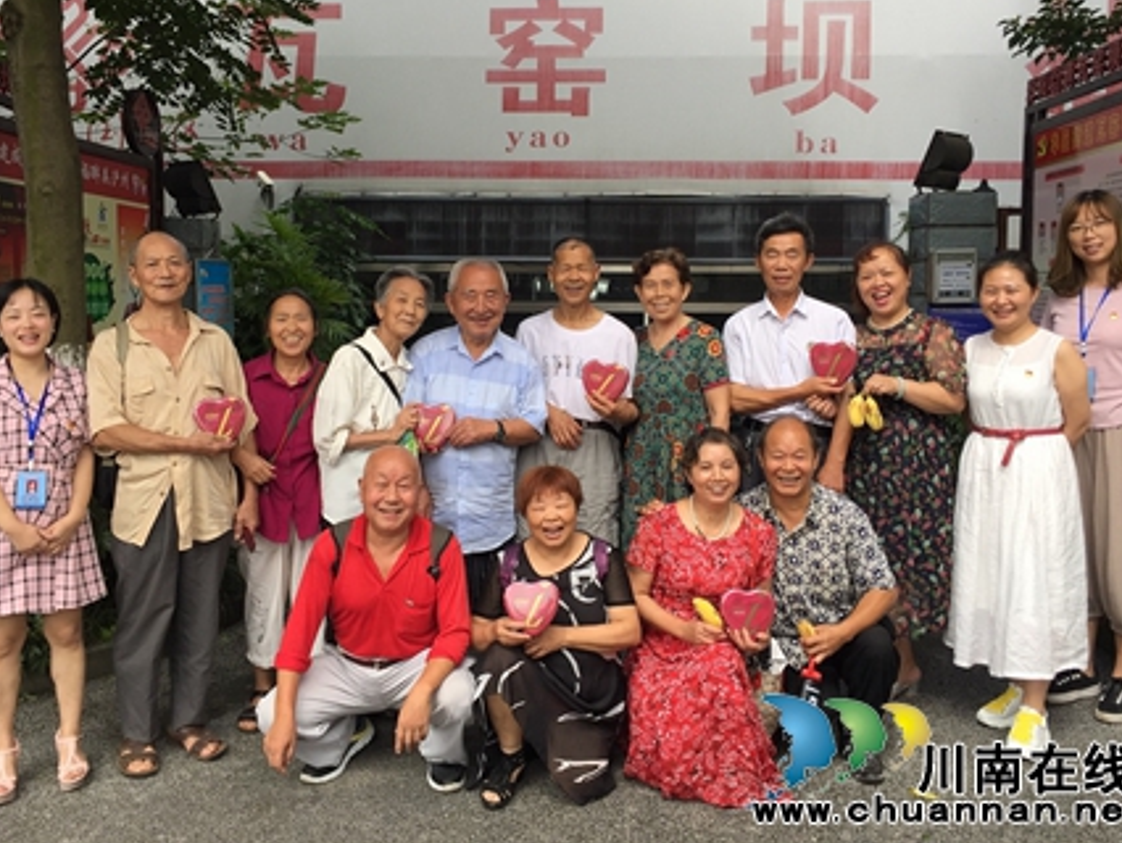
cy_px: 375
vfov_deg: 41.8
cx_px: 545
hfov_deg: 53.9
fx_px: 1103
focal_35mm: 34
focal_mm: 4.15
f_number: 2.2
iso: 32
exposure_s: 1/608
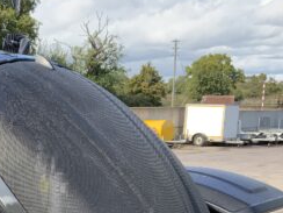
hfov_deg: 24.6
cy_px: 213
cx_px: 6
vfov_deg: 18.9
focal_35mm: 76
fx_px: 621
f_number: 1.8
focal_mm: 3
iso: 16
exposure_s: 1/504
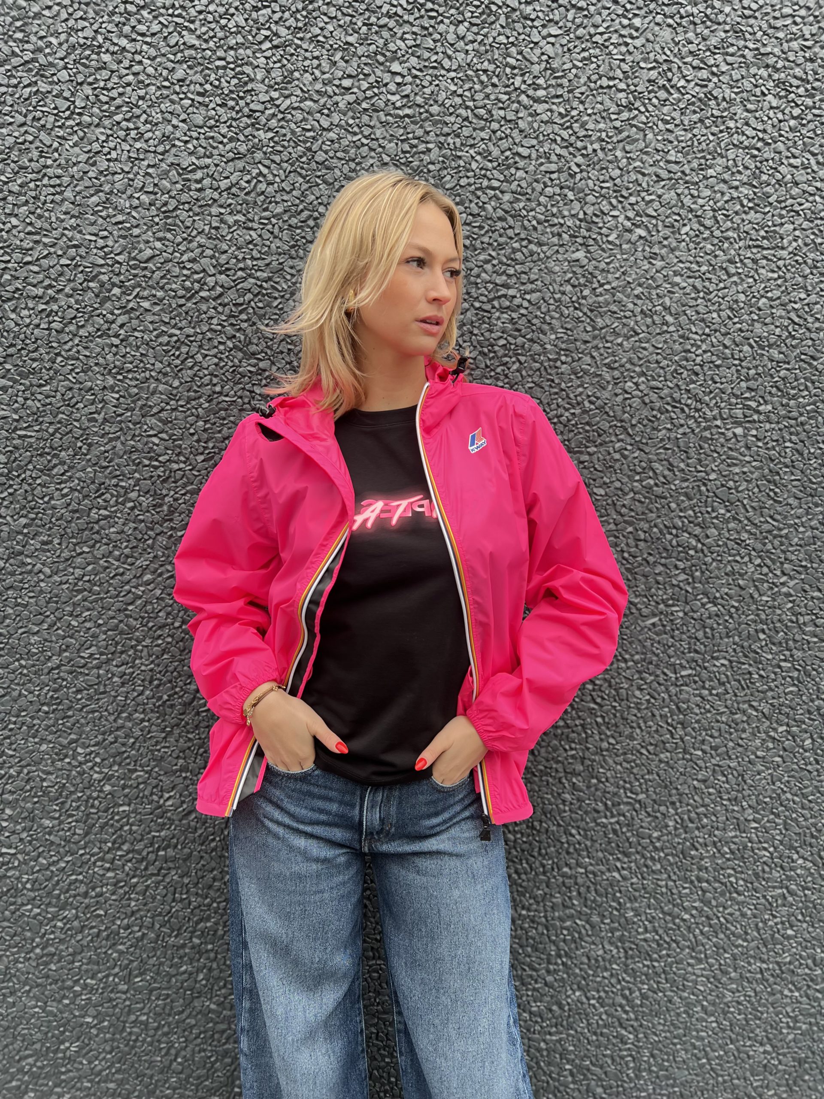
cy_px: 550
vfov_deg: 67.3
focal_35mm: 26
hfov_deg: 53.1
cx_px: 412
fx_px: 825
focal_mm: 5.7
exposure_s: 1/239
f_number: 1.5
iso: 40
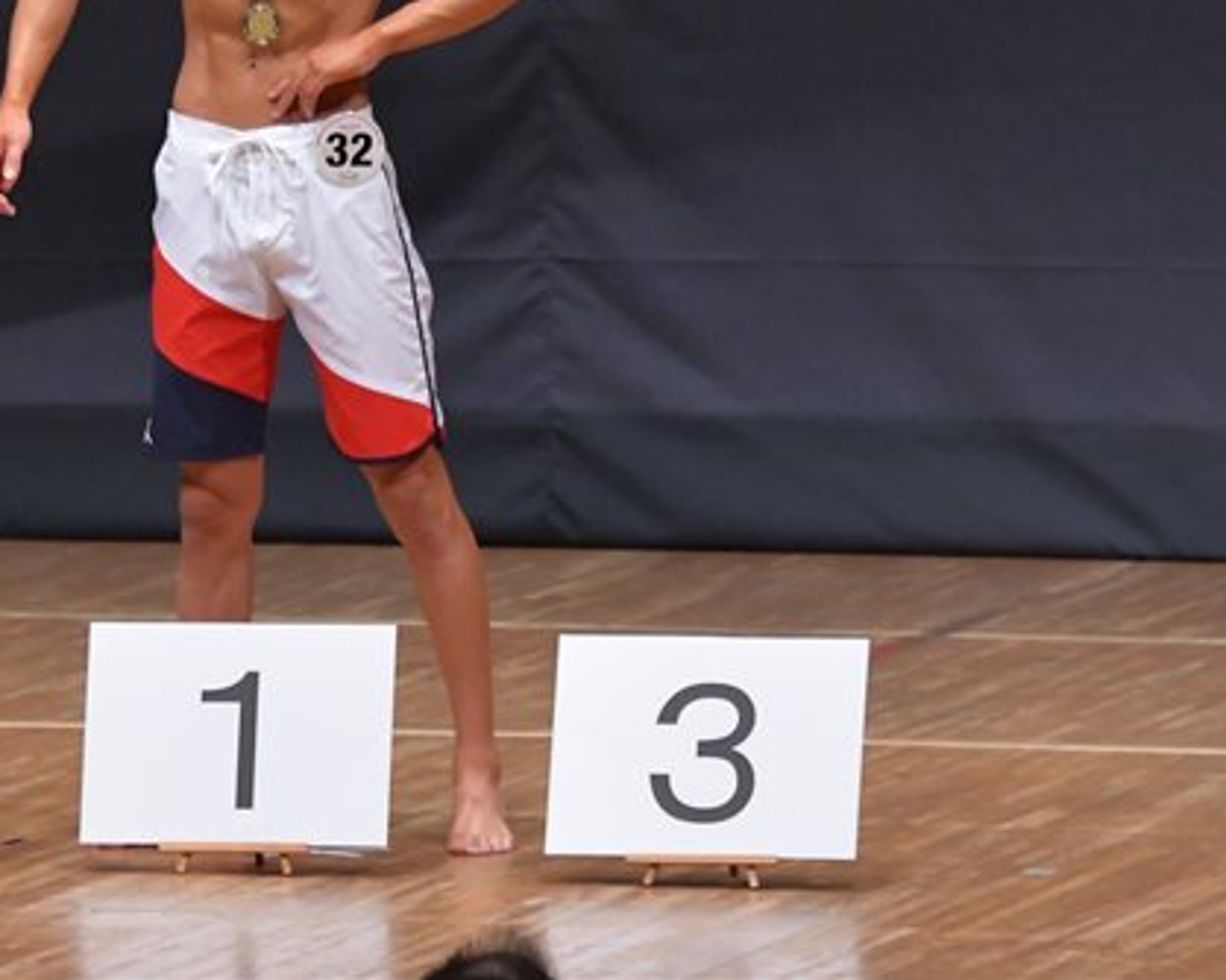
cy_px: 226
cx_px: 336
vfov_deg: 3.1
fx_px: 17989
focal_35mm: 496
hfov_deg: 3.9
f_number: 5.6
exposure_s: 1/400
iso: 5000
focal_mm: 190
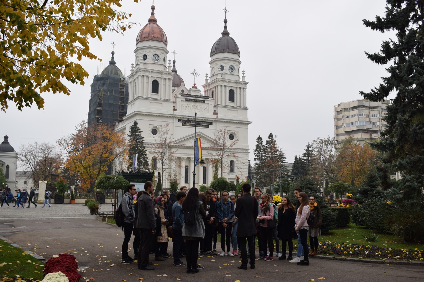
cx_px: 212
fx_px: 442
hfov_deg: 51.3
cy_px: 141
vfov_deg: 35.5
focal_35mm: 38
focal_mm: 25
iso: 400
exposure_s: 1/160
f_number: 6.3
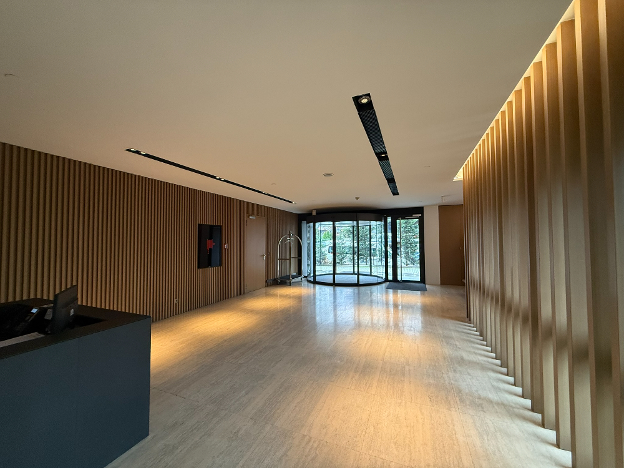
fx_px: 252
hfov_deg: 102.1
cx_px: 312
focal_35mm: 14
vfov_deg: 85.7
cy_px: 234
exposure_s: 1/100
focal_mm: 2.22
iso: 250
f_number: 2.2
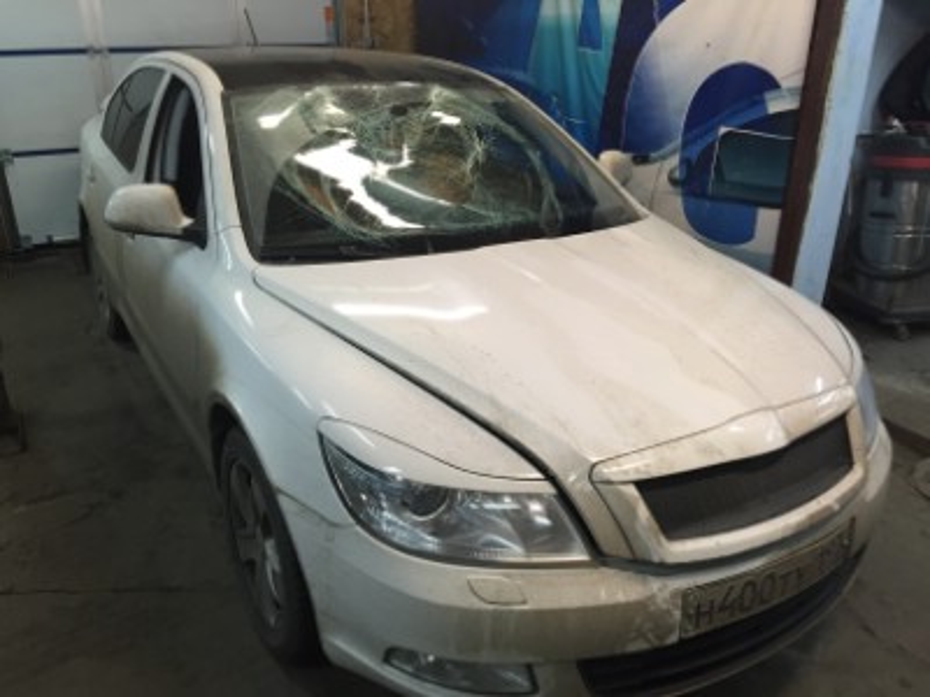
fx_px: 779
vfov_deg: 48.2
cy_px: 348
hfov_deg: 61.7
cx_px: 465
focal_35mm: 29
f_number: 2.2
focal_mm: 4.15
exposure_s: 1/33
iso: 100
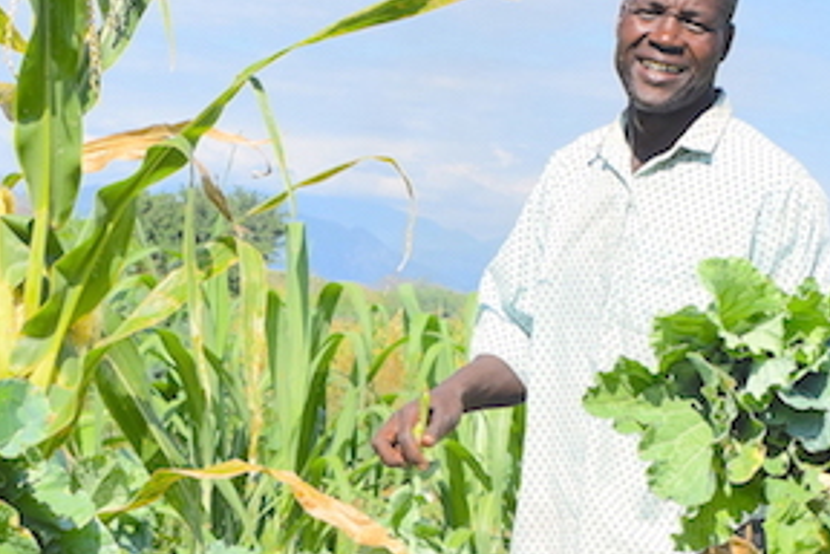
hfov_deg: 13.4
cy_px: 176
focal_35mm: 153
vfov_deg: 9.0
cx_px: 308
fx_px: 3527
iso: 200
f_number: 10
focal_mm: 34
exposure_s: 1/400
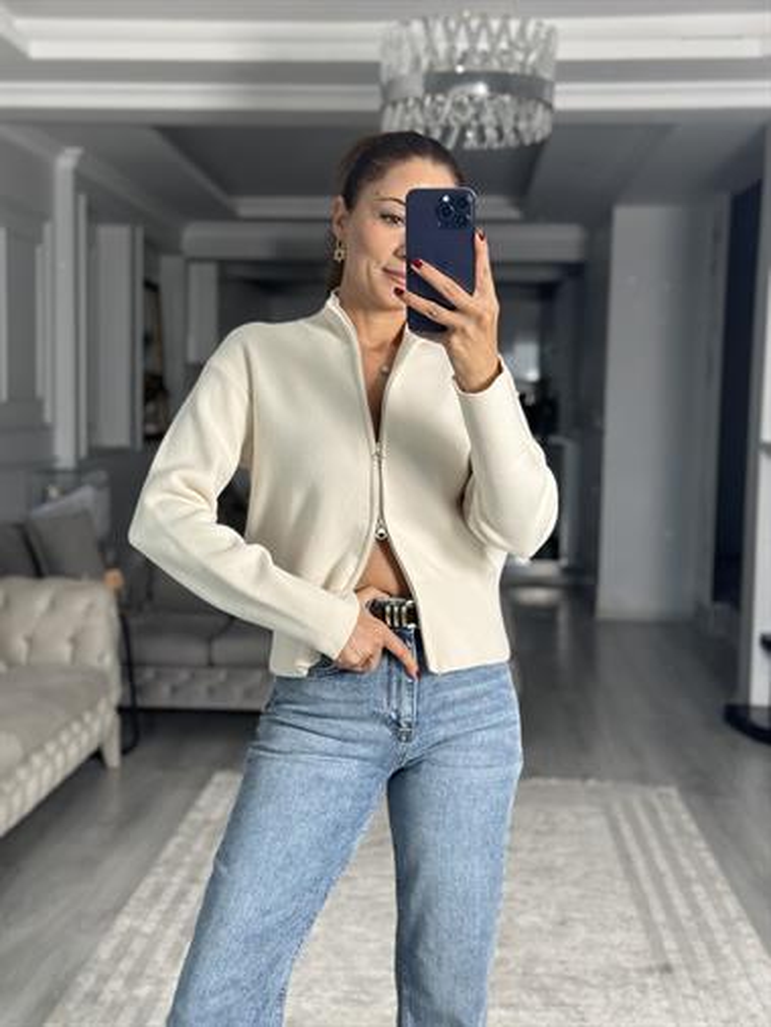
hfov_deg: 30.3
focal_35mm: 48
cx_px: 386
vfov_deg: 39.6
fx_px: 1424
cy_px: 514
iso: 200
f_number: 1.78
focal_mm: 6.86
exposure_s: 1/100
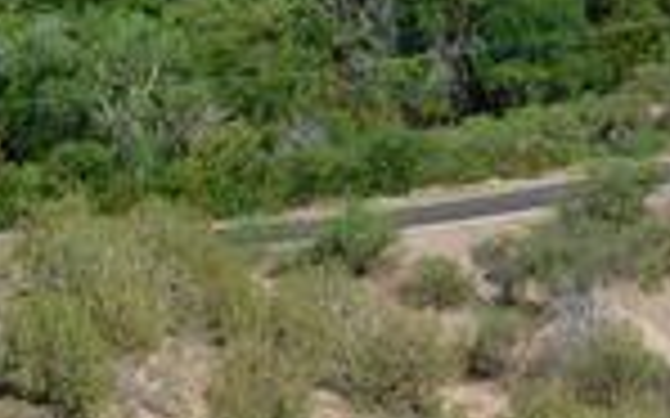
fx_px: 2993
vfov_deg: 7.6
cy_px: -485
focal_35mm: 164
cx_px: 710
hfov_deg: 12.6
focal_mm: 6.3
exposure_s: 1/400
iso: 125
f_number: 7
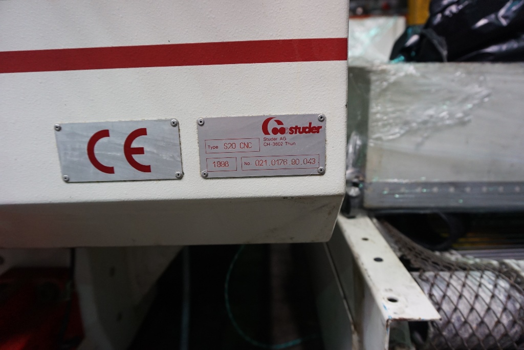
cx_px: 262
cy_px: 175
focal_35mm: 24
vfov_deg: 53.1
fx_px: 349
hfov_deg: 73.7
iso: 1250
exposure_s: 1/60
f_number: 4
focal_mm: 16
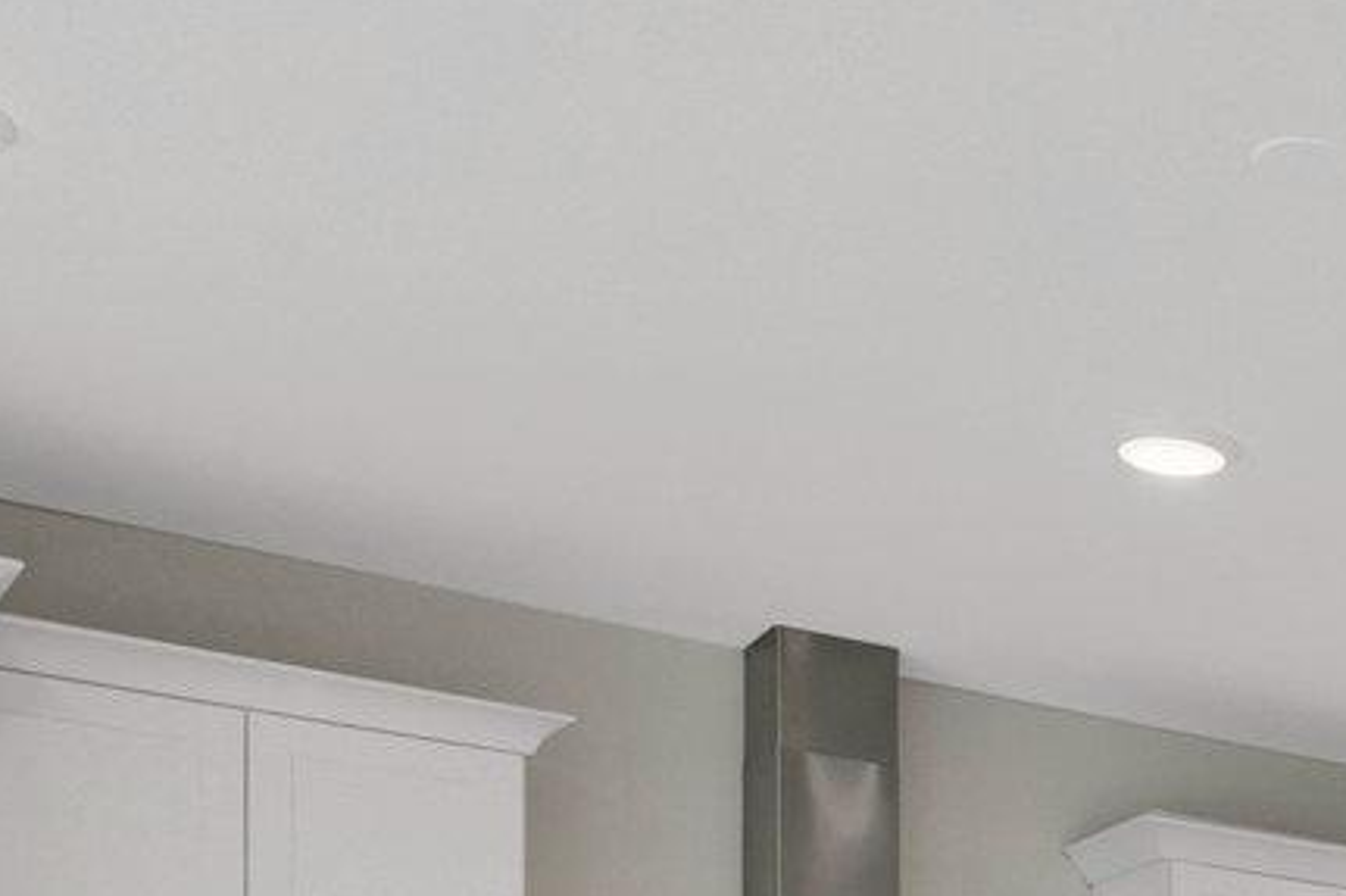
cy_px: 1612
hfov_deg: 21.4
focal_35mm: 76
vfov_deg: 15.4
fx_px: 2840
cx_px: 2136
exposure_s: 1/160
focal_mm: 16
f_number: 8
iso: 1250
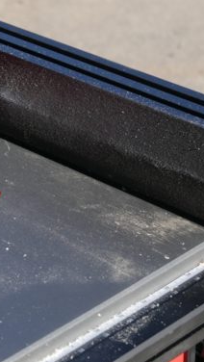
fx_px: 1315
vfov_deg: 15.7
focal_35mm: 137
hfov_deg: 8.9
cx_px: 81
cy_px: 158
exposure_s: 1/500
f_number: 4.5
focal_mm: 34
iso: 200
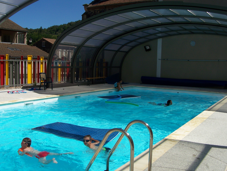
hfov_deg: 48.9
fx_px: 249
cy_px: 86
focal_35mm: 38
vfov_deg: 37.8
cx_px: 114
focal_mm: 6.3
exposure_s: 1/800
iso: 80
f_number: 5.6
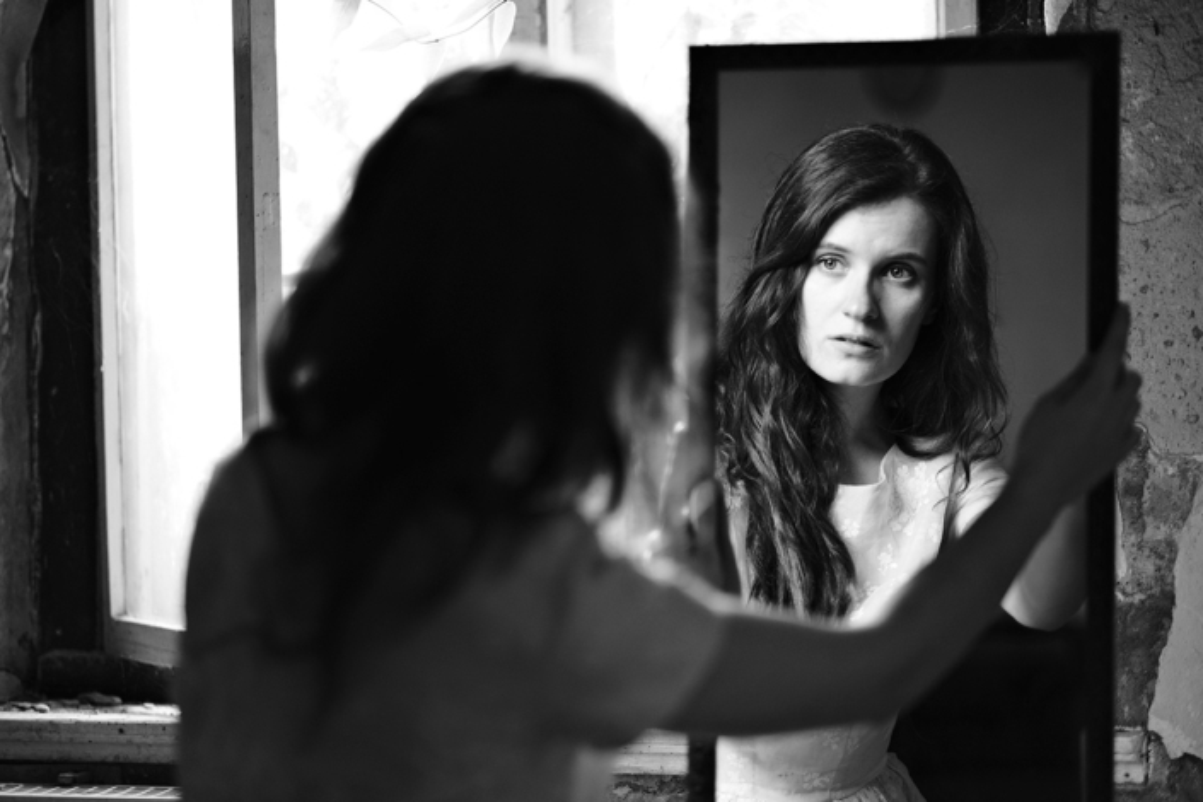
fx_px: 2807
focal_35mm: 84
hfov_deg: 24.2
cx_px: 602
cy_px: 401
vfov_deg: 16.3
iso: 400
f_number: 1.2
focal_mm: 56
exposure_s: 1/125
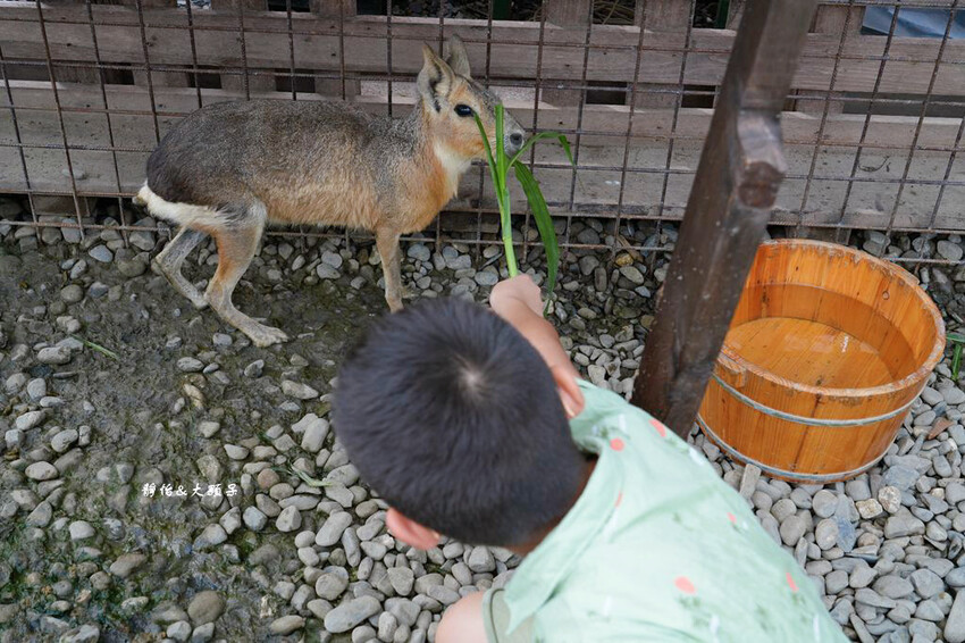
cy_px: 322
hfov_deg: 44.5
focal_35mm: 44
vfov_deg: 30.5
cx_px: 482
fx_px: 1179
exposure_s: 1/160
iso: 320
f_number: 7.1
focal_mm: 44
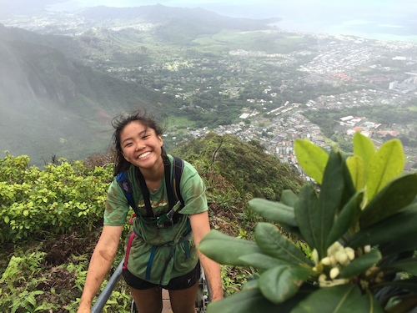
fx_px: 349
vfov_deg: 48.2
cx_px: 208
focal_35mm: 29
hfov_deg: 61.7
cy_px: 156
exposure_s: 1/482
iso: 32
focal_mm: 4.15
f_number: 2.2
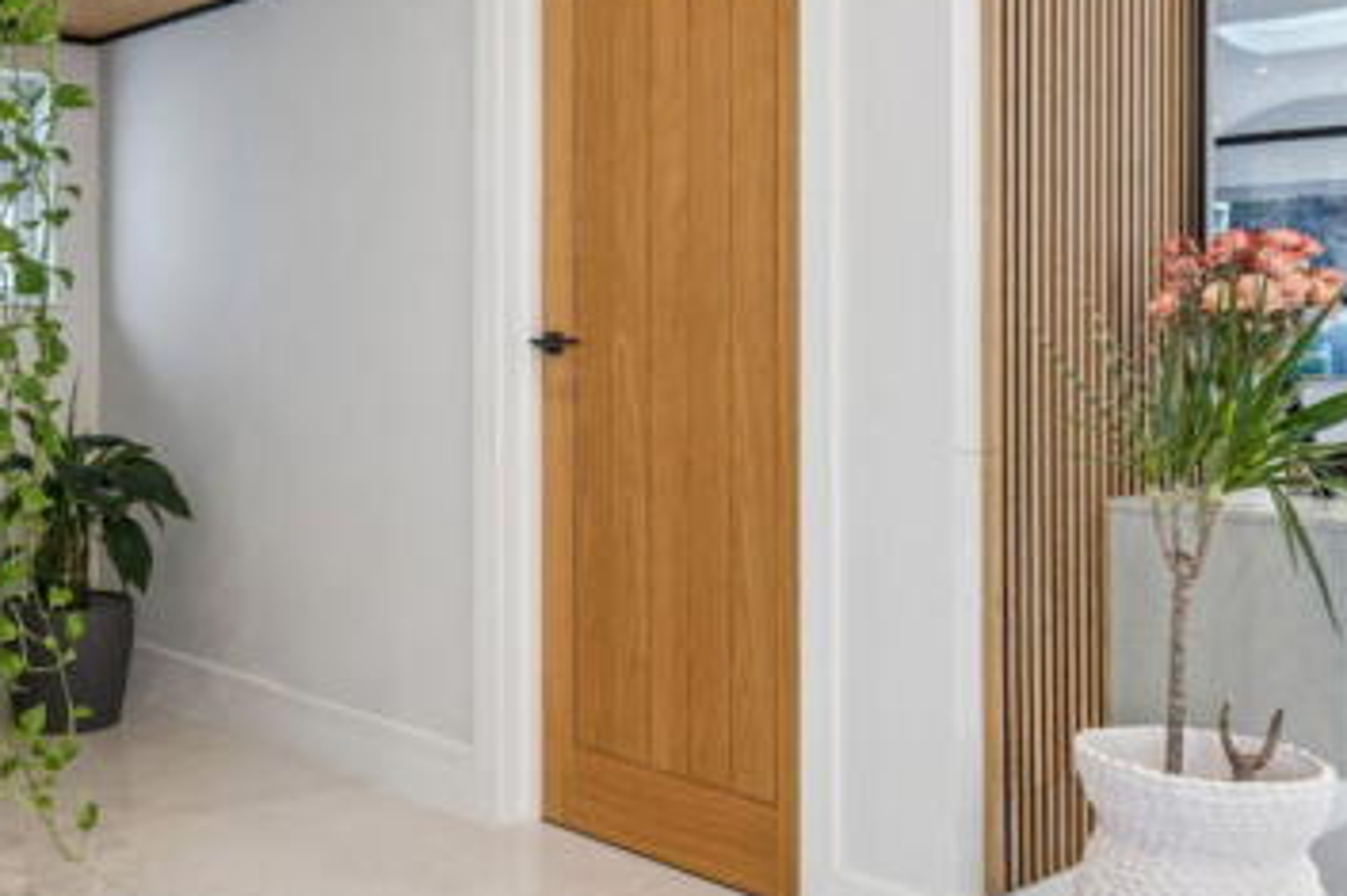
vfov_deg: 34.0
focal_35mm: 39
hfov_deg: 47.5
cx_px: 319
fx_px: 1459
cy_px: 322
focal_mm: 21
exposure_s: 1/10
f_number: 6.3
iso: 400
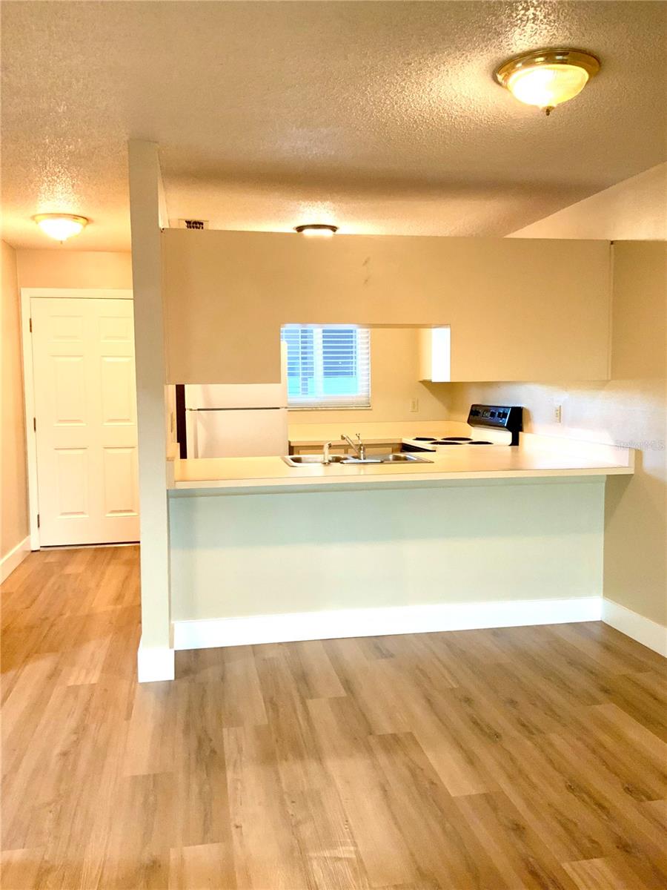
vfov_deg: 61.7
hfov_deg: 48.2
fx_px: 745
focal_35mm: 29
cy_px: 445
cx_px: 334
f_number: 1.8
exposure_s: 1/60
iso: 200
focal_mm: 3
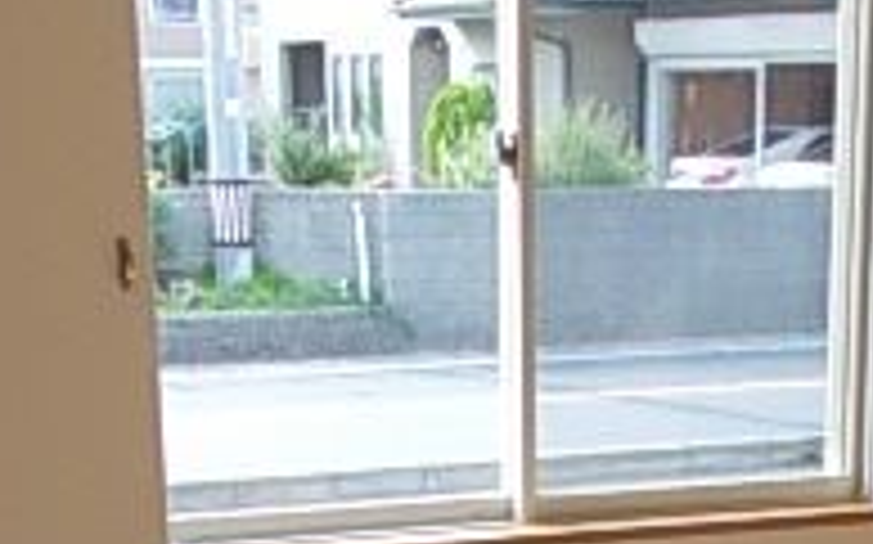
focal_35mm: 98
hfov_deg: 21.1
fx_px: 2330
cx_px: 634
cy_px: 962
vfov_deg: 12.3
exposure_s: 1/200
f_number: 2.7
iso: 200
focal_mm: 4
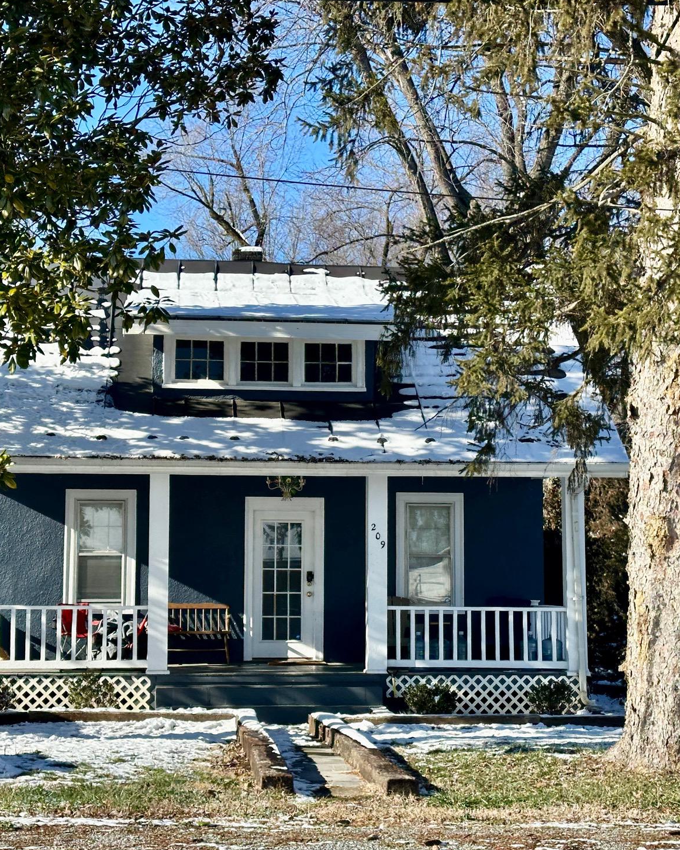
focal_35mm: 66
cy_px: 444
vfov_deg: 28.7
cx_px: 363
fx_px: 1661
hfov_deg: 23.1
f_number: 1.78
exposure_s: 1/2890
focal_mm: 6.86
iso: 64
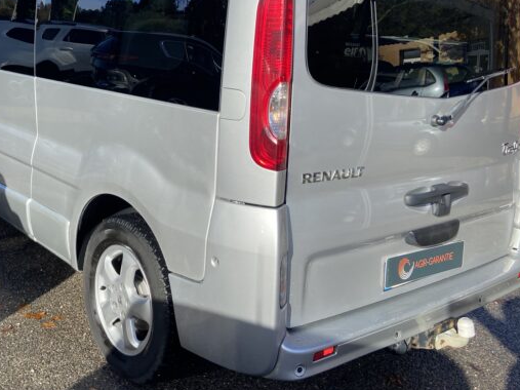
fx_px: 616
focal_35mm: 41
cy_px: 152
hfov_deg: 45.1
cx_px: 171
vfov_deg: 35.0
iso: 32
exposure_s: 1/1585
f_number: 1.8
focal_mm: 4.25
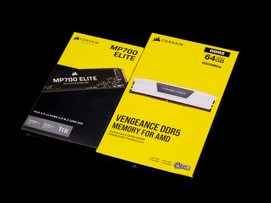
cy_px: 102
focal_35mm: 94
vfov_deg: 15.7
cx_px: 136
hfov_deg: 20.9
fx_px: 736
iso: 400
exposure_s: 1/250
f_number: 5.6
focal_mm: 47
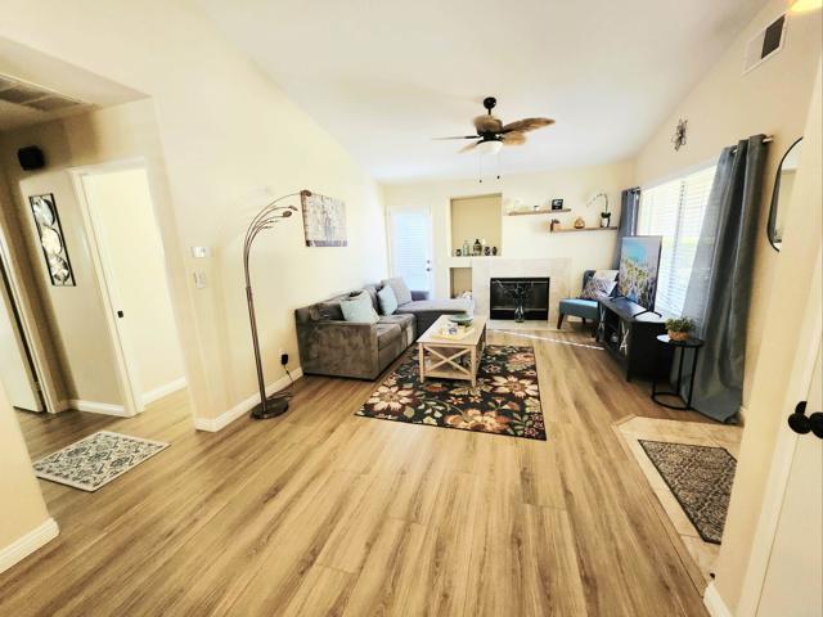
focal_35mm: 13
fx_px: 309
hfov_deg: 106.2
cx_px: 412
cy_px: 308
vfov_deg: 89.9
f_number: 2.2
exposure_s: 1/60.2
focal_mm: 1.74
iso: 400
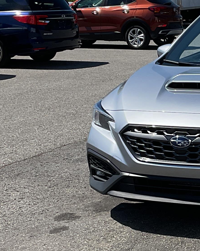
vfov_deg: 18.6
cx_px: 240
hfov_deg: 14.5
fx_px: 762
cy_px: 158
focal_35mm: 103
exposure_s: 1/2427
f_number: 1.8
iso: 16
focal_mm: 3
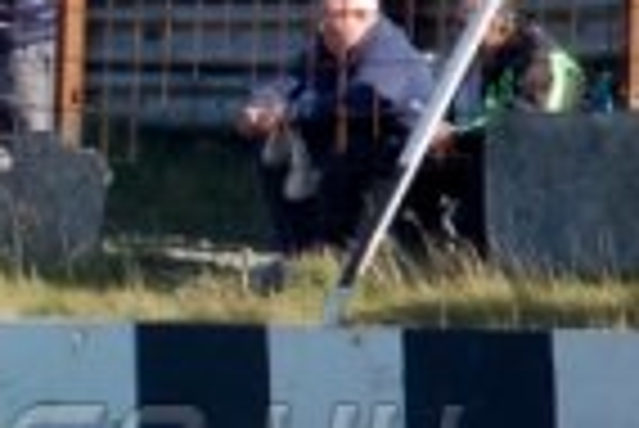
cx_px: -756
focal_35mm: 527
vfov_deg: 2.6
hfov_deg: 3.9
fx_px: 9364
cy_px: 464
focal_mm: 78
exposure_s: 1/800
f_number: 5.6
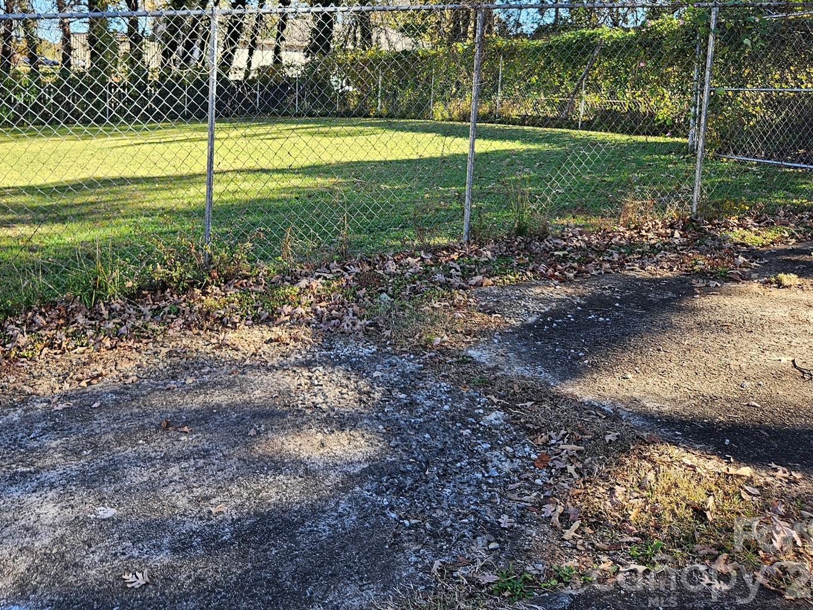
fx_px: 822
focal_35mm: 35
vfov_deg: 39.8
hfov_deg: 52.2
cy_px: 166
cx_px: 315
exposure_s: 1/189
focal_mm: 5.4
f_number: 1.8
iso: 25
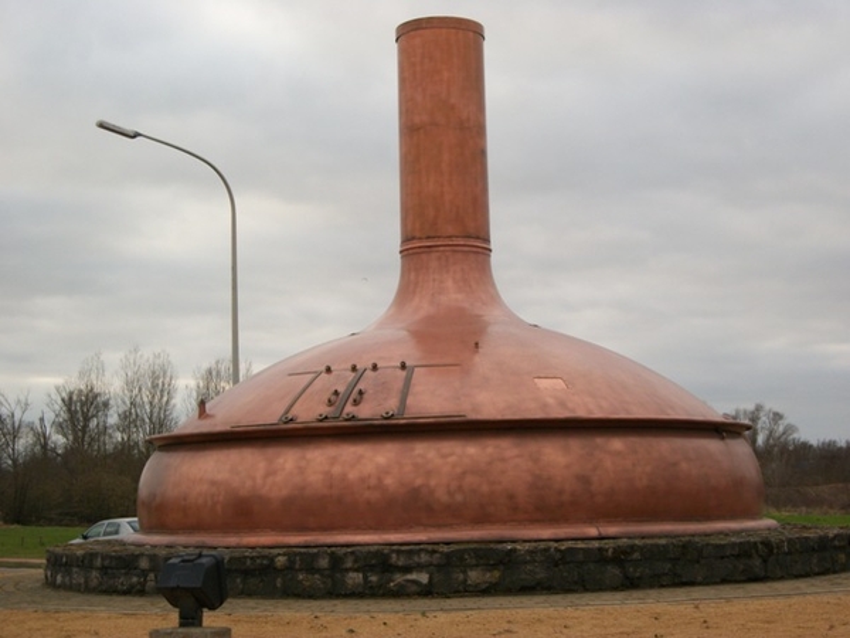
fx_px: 1522
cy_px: 319
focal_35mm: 62
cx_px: 425
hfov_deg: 31.2
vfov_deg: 23.7
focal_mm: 11
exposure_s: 1/160
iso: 80
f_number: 4.1
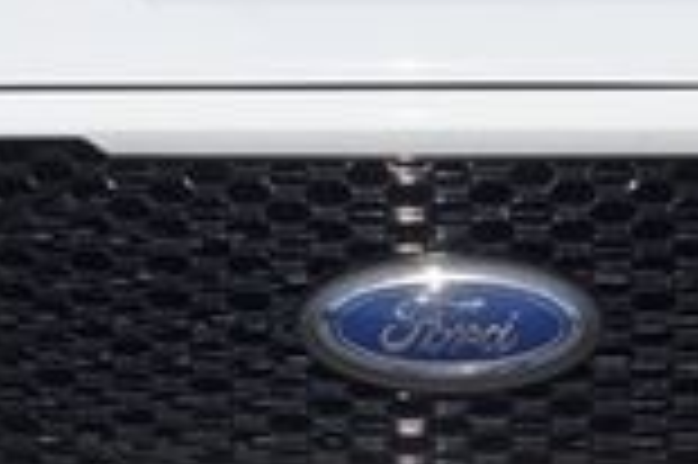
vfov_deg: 10.5
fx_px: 2519
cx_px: 306
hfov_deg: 15.8
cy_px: 221
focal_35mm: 130
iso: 100
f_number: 13
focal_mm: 21
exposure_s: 1/250
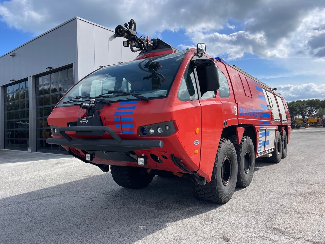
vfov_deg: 53.1
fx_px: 244
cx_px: 162
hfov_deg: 67.3
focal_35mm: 26
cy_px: 122
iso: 32
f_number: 1.6
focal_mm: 5.1
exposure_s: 1/2545
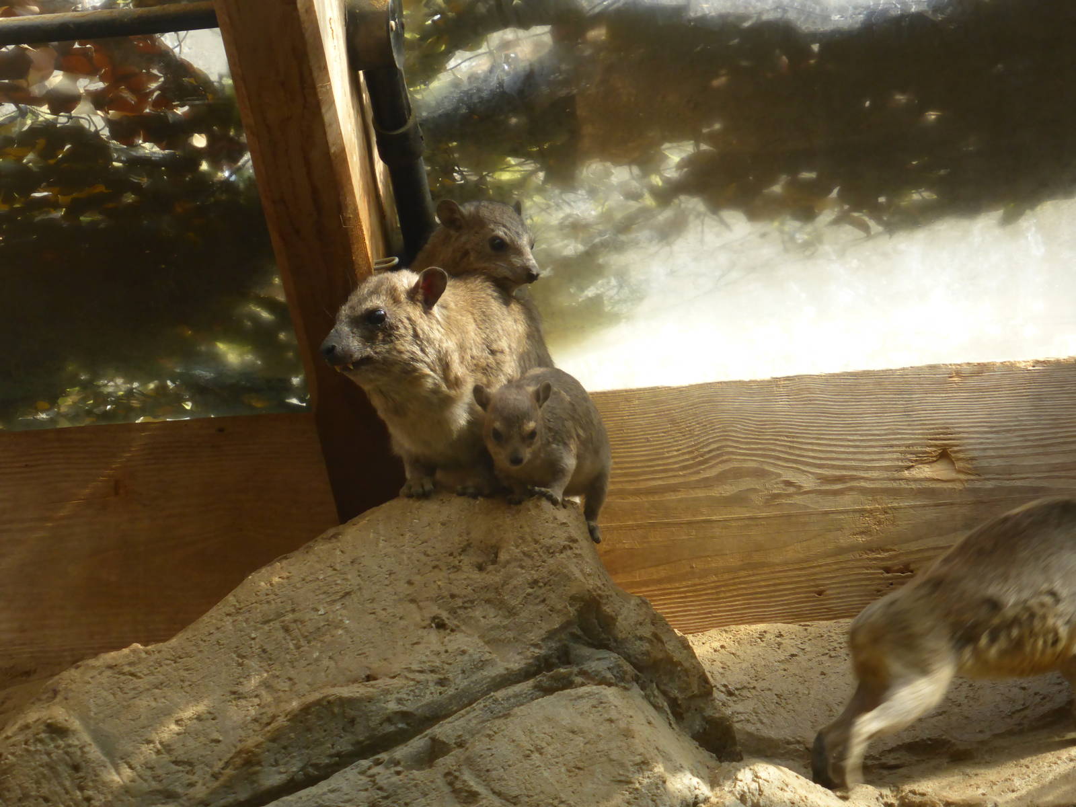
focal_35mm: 154
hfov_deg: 12.8
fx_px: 4787
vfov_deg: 9.6
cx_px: 538
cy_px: 404
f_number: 5.4
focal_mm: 27.6
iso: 250
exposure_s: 1/80
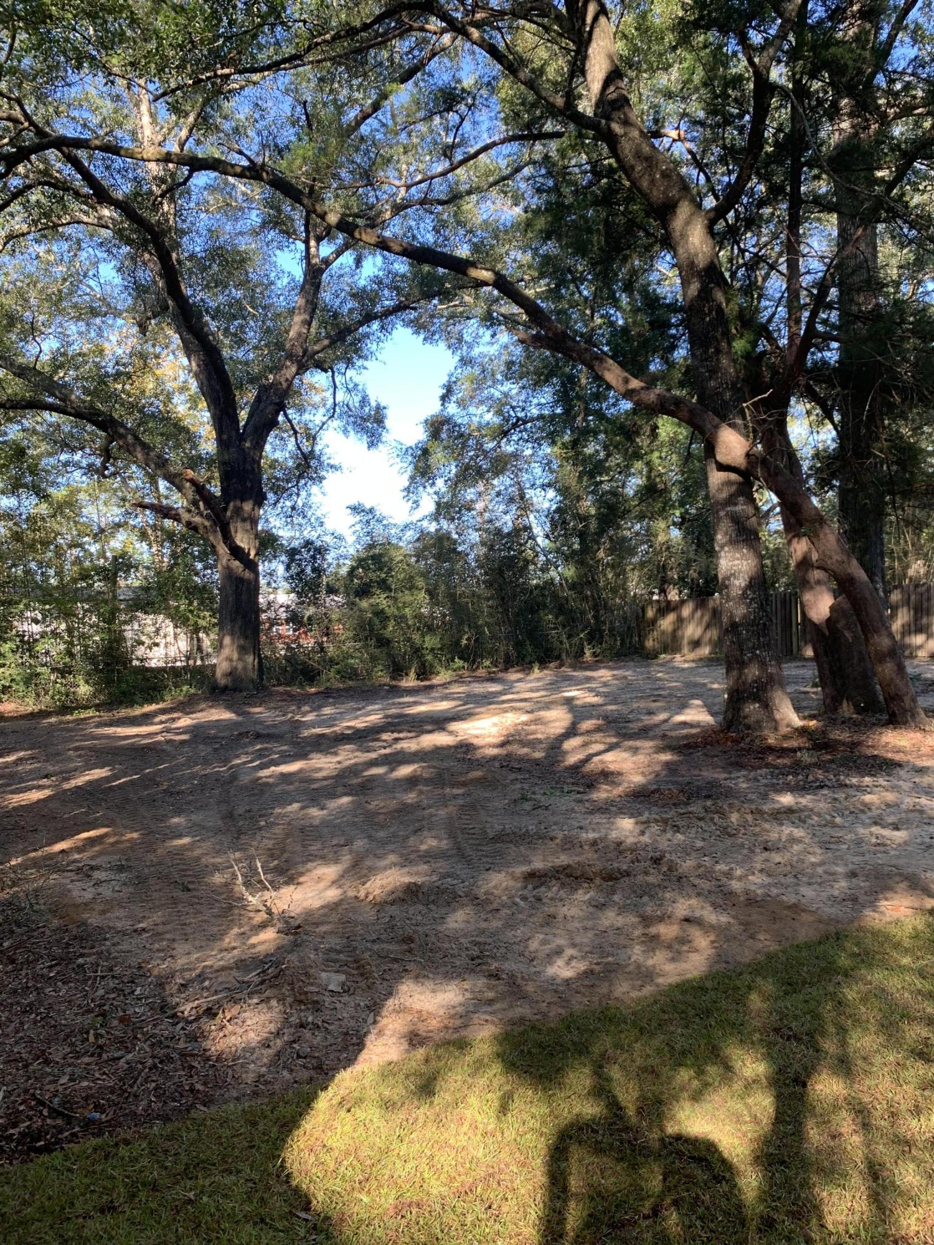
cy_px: 622
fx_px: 935
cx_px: 467
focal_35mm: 26
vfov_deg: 67.3
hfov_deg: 53.1
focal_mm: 4.25
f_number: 1.8
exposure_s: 1/122
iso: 25
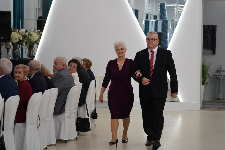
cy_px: 75
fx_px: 656
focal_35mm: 105
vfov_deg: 13.0
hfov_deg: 19.5
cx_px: 112
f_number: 4
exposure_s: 1/125
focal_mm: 105
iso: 1250
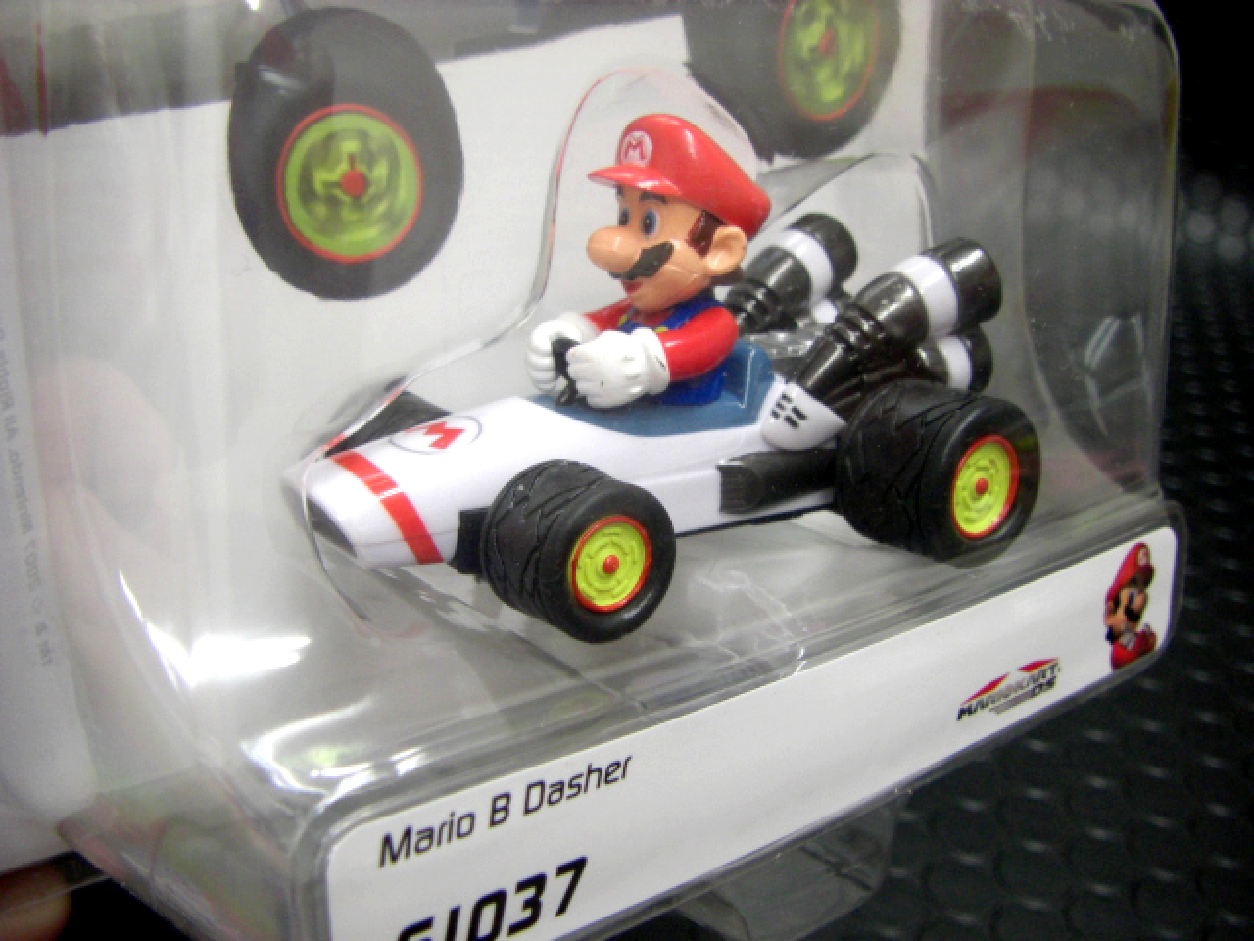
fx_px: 1377
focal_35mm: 38
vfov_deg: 37.7
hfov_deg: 49.0
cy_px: 470
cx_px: 627
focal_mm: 6.3
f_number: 3.4
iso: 200
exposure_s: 1/40
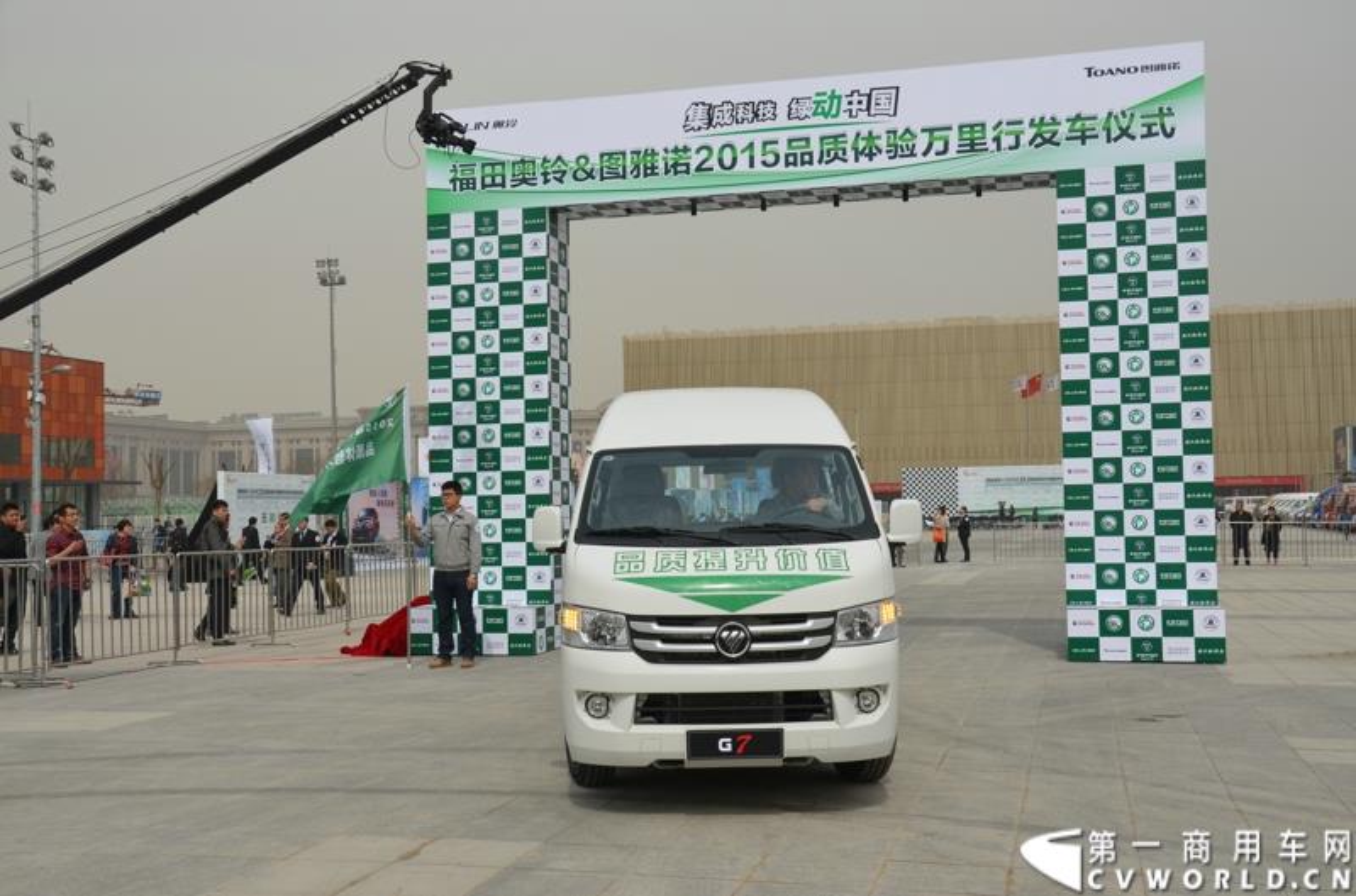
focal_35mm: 38
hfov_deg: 51.4
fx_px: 1409
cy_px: 448
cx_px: 678
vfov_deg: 35.3
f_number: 9
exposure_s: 1/320
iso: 100
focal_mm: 25
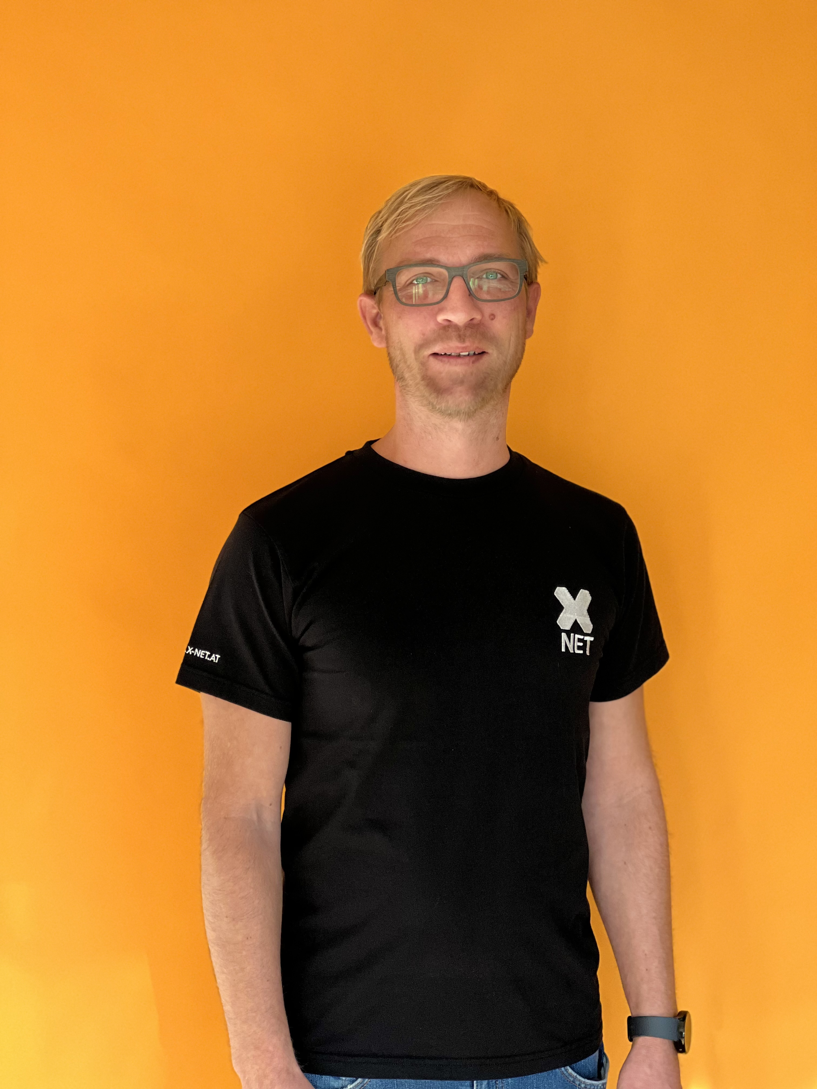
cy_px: 544
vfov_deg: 25.3
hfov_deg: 19.1
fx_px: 2423
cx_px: 408
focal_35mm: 77
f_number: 2.8
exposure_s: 1/121
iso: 160
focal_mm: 9
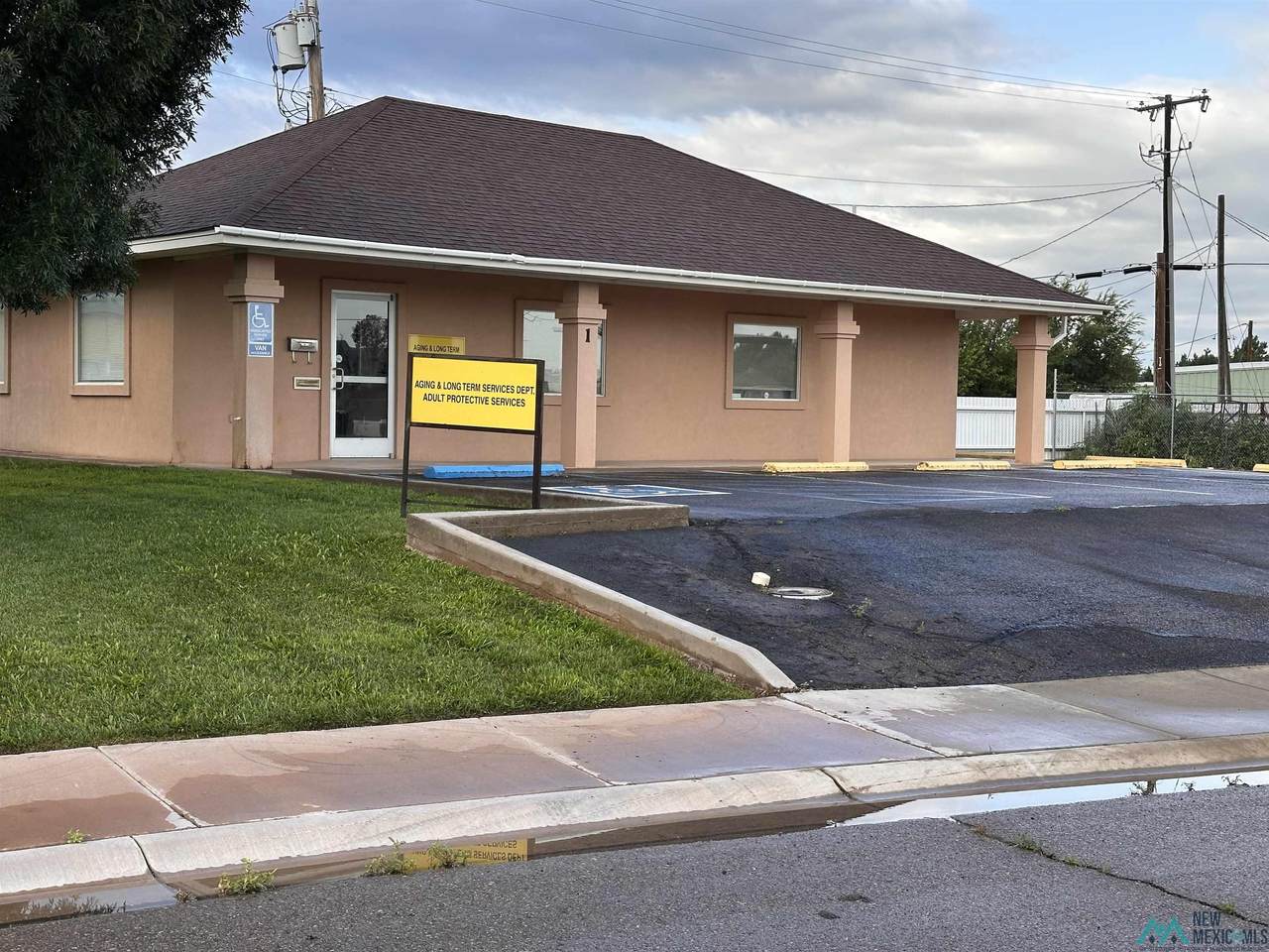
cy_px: 476
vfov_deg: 30.3
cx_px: 634
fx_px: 1760
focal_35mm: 48
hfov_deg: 39.7
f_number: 1.78
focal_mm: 6.86
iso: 64
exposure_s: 1/729
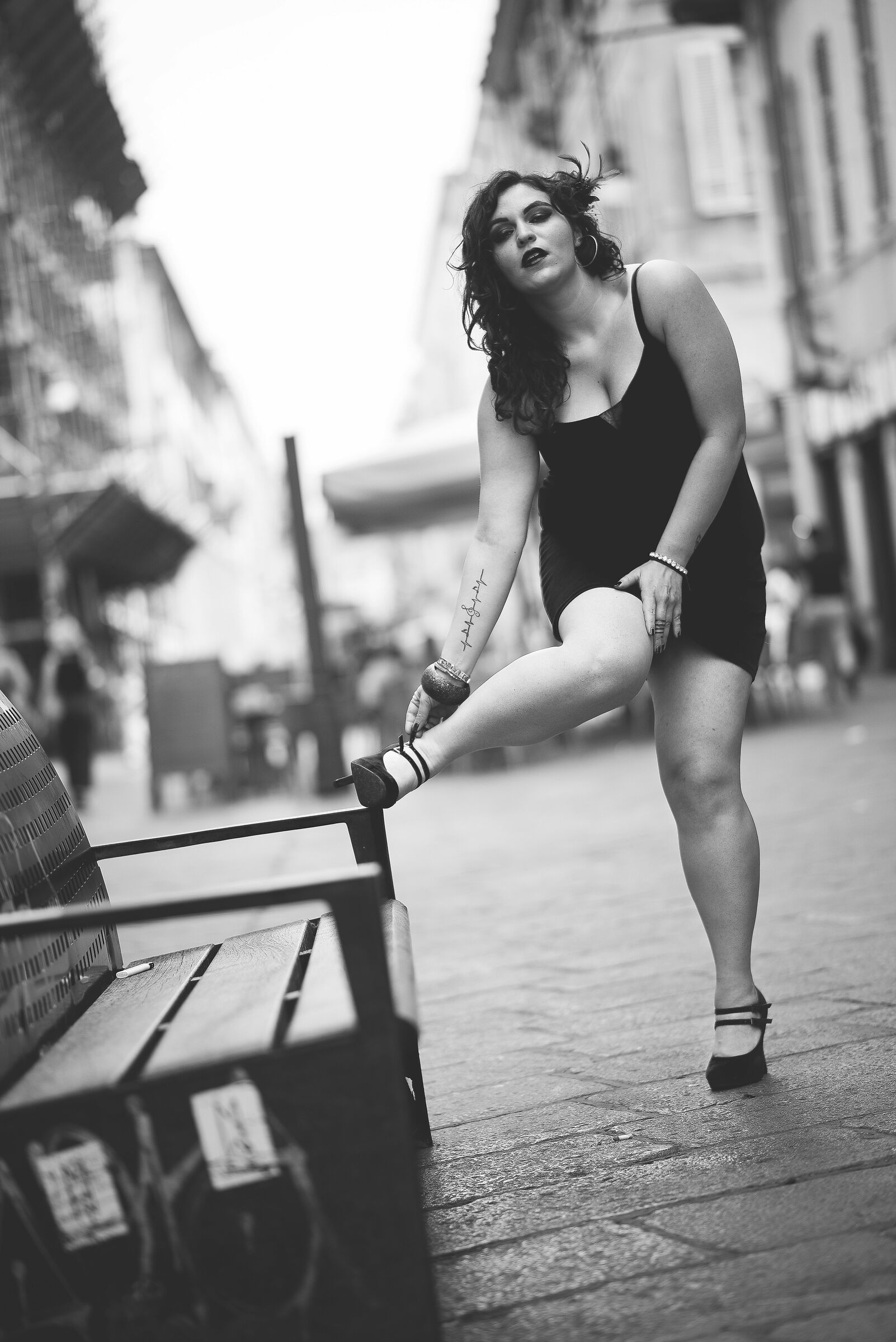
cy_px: 671
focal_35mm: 85
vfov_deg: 23.9
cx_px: 448
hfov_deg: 16.1
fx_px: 3170
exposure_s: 1/800
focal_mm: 85
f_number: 1.8
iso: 64
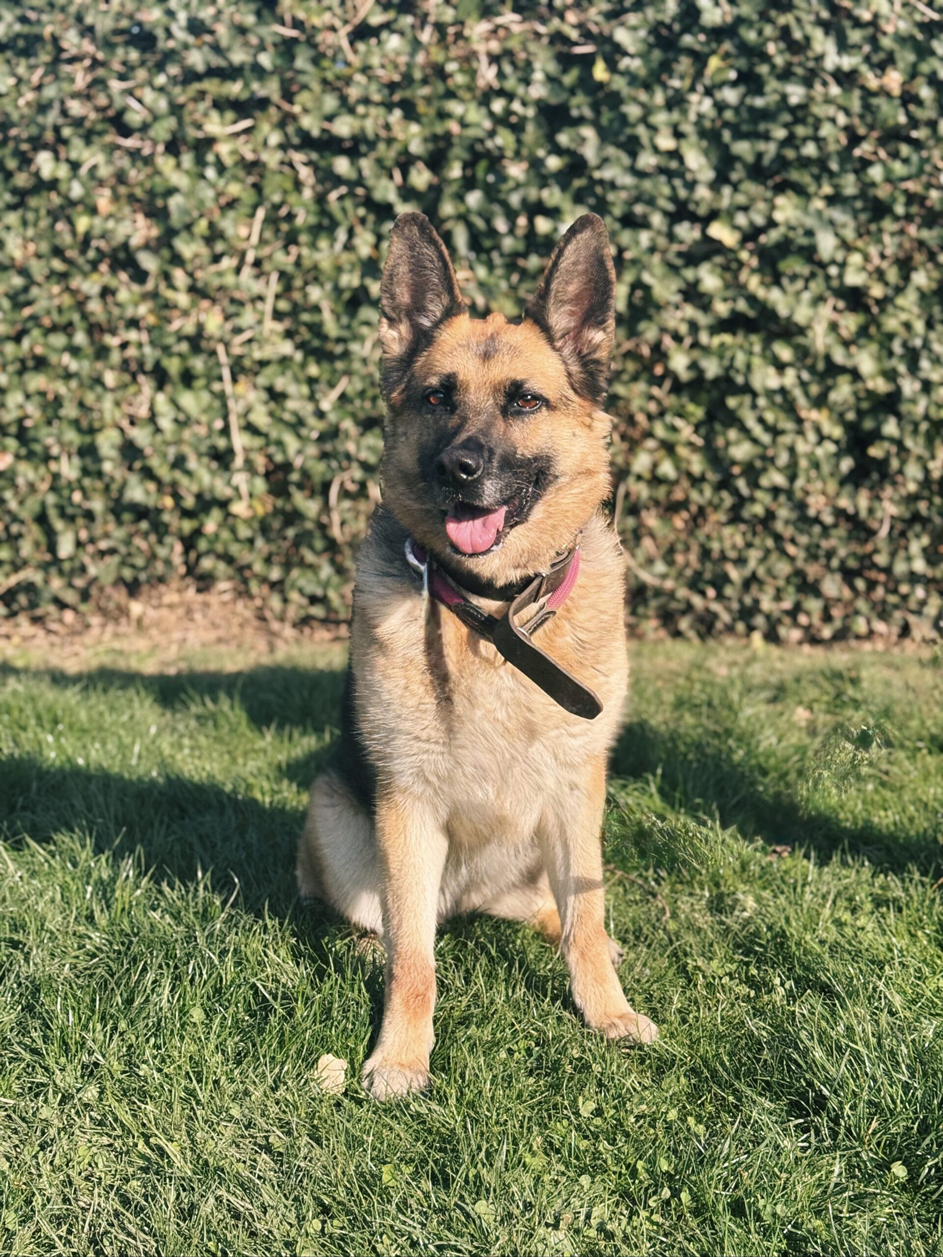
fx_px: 1743
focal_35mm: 48
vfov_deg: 39.7
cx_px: 472
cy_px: 628
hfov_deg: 30.3
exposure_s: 1/2415
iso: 64
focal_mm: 6.76
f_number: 1.78
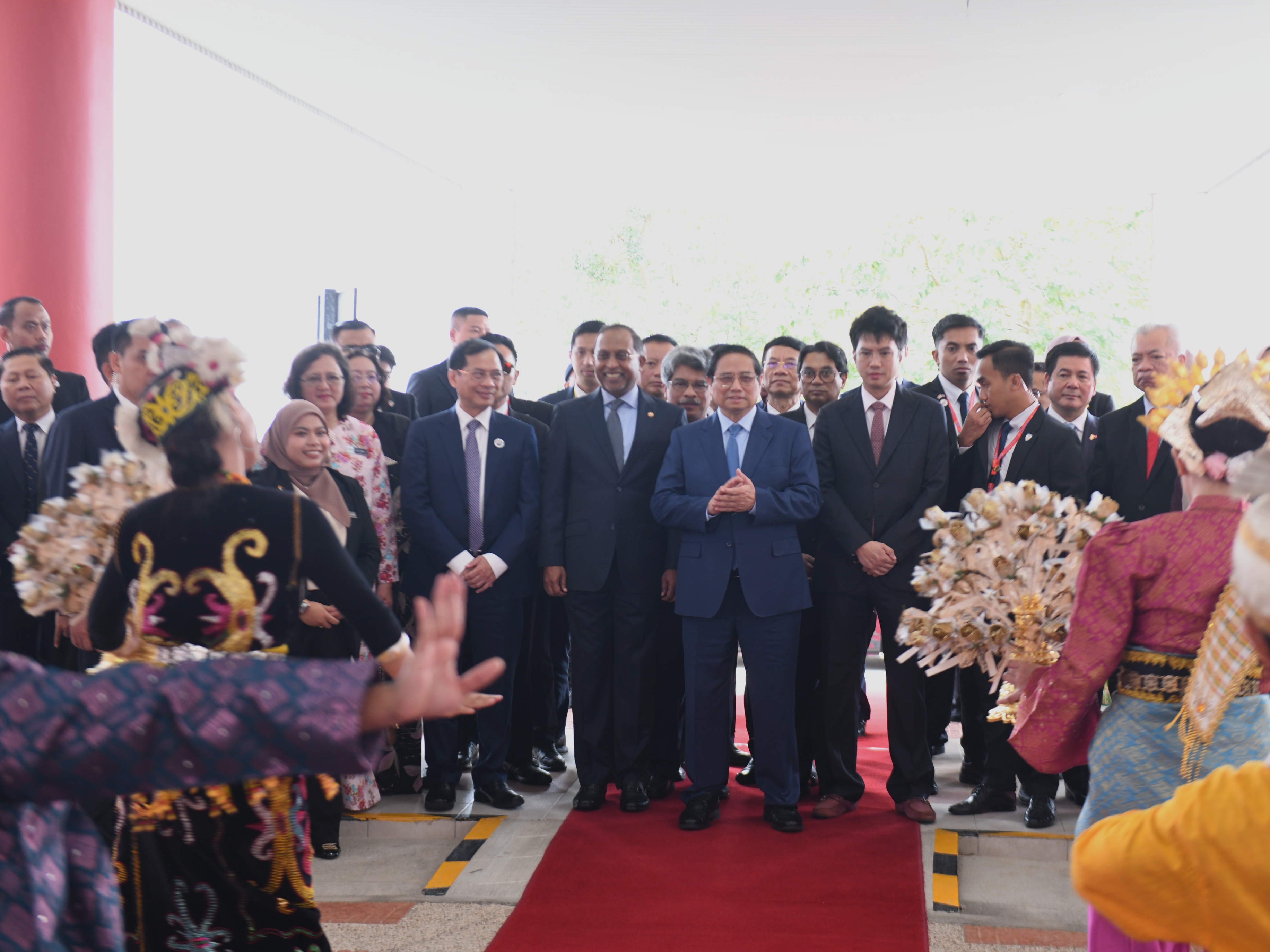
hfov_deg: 29.8
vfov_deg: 22.6
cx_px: 712
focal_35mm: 65
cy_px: 476
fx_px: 2385
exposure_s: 1/100
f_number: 4.5
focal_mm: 60
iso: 1000
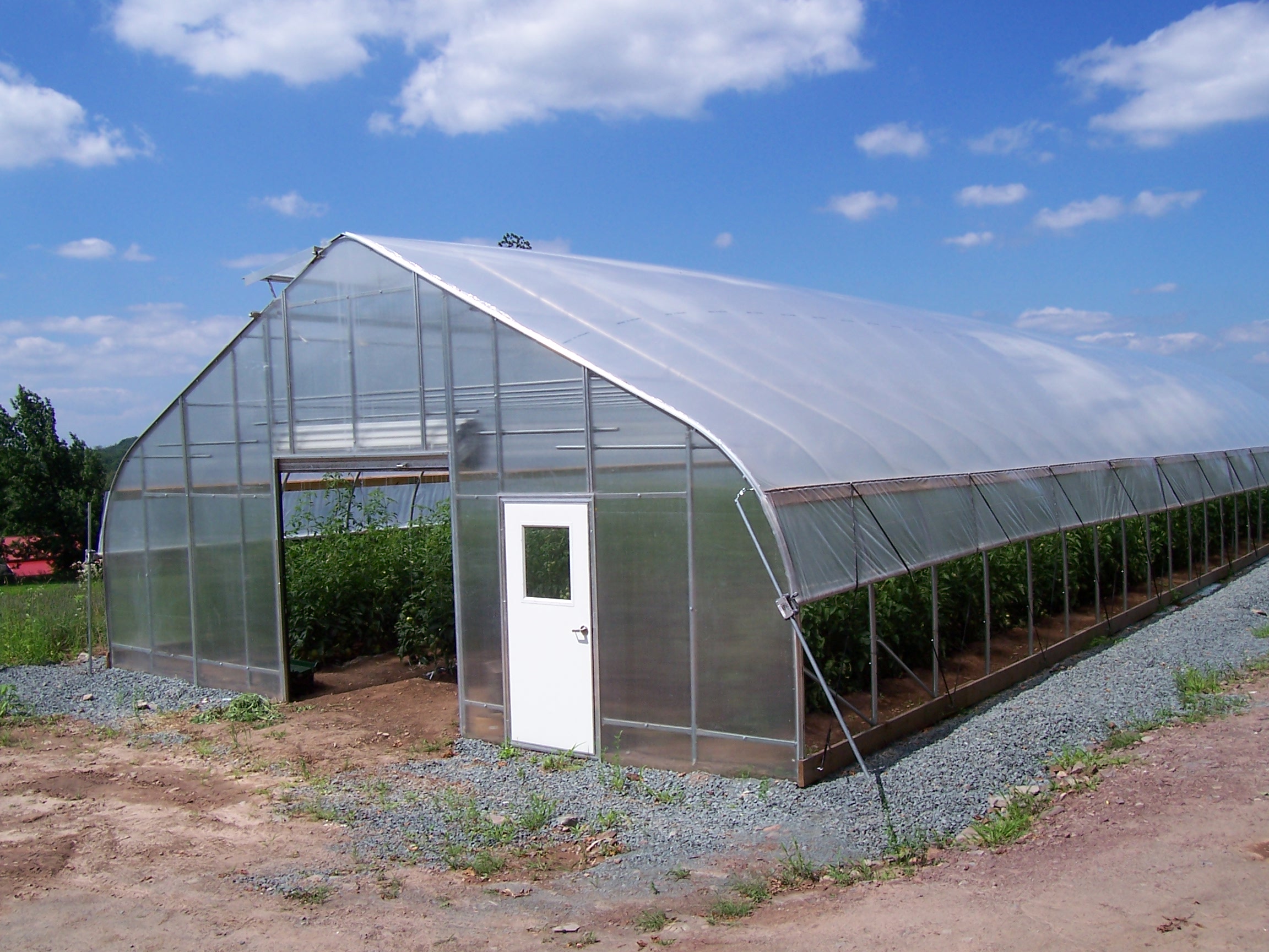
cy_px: 476
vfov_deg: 41.8
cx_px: 634
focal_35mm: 34
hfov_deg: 54.0
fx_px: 1246
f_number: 5.6
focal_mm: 5.6
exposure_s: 1/750
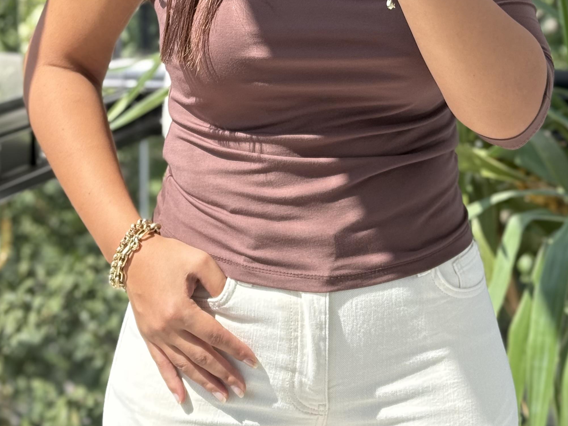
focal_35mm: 97
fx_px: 1592
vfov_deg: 15.0
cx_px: 329
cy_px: 15
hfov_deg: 20.2
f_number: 1.78
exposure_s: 1/506
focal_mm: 6.76
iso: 64
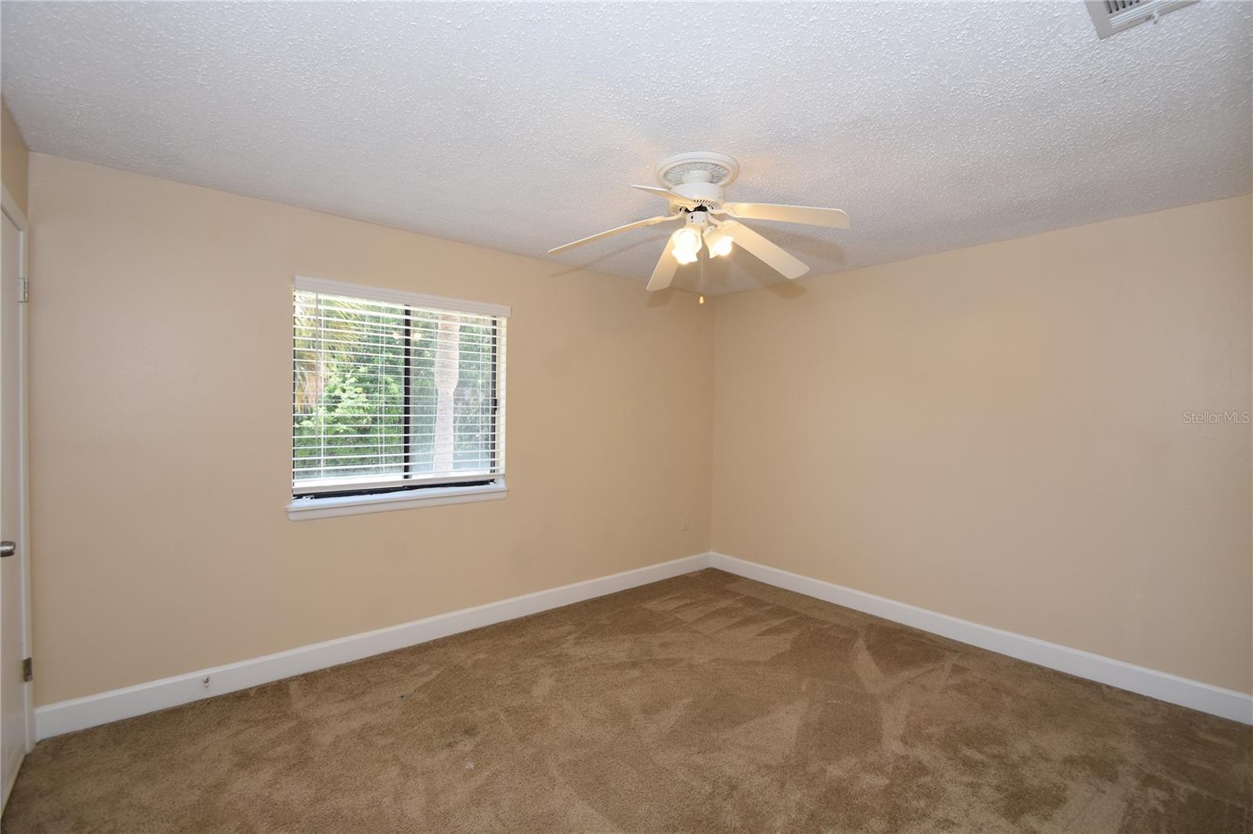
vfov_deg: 77.3
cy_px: 417
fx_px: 522
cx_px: 626
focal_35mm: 15
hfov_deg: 100.4
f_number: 4.5
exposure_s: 1/80
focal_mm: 10
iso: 200
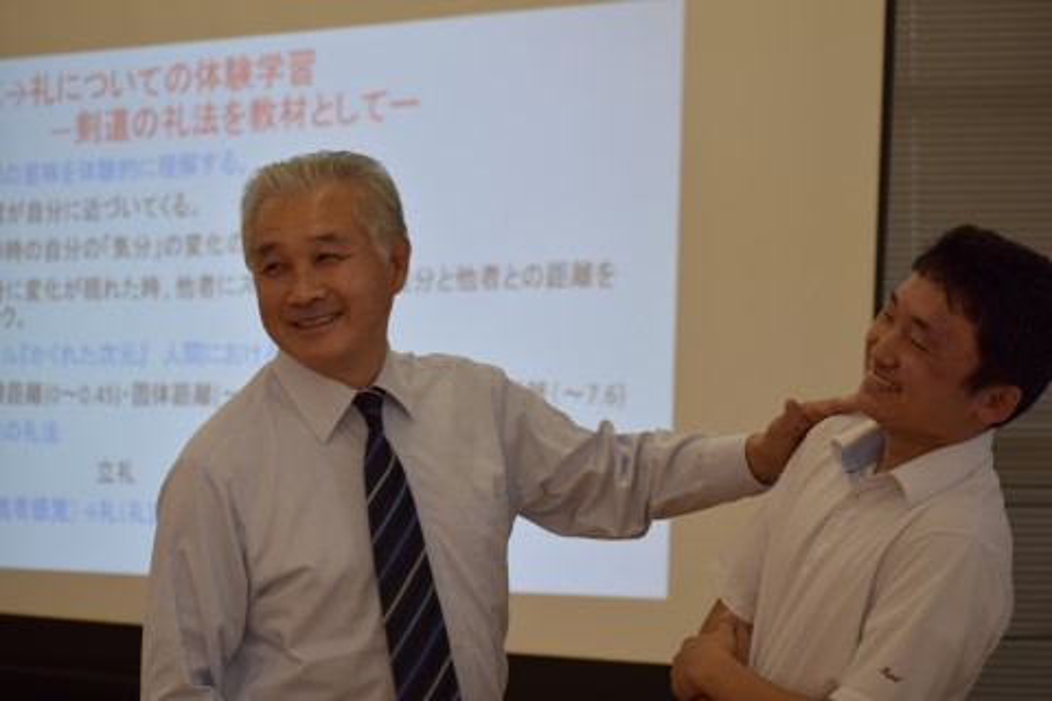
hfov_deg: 19.5
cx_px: 526
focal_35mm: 105
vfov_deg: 13.0
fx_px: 3068
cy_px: 350
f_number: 4.5
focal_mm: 70
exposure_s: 1/125
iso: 220
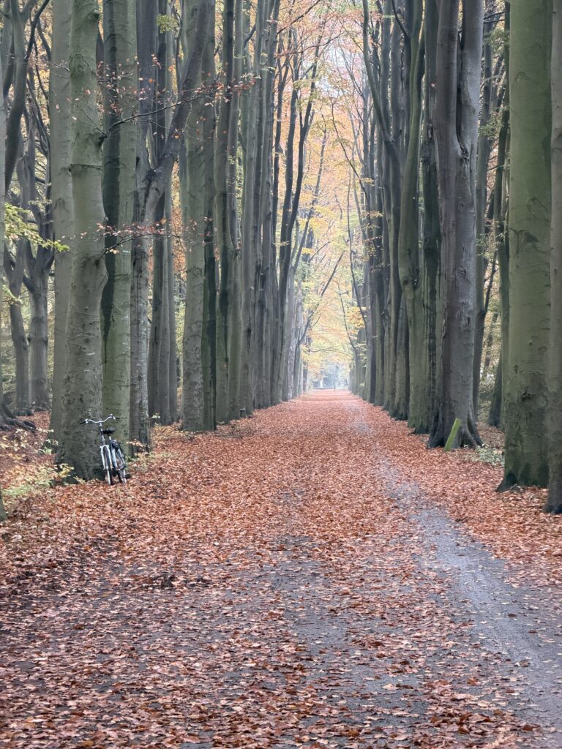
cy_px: 374
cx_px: 281
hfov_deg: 14.8
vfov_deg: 19.6
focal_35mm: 100
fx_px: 2165
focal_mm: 16.89
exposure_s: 1/88
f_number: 2.8
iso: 500
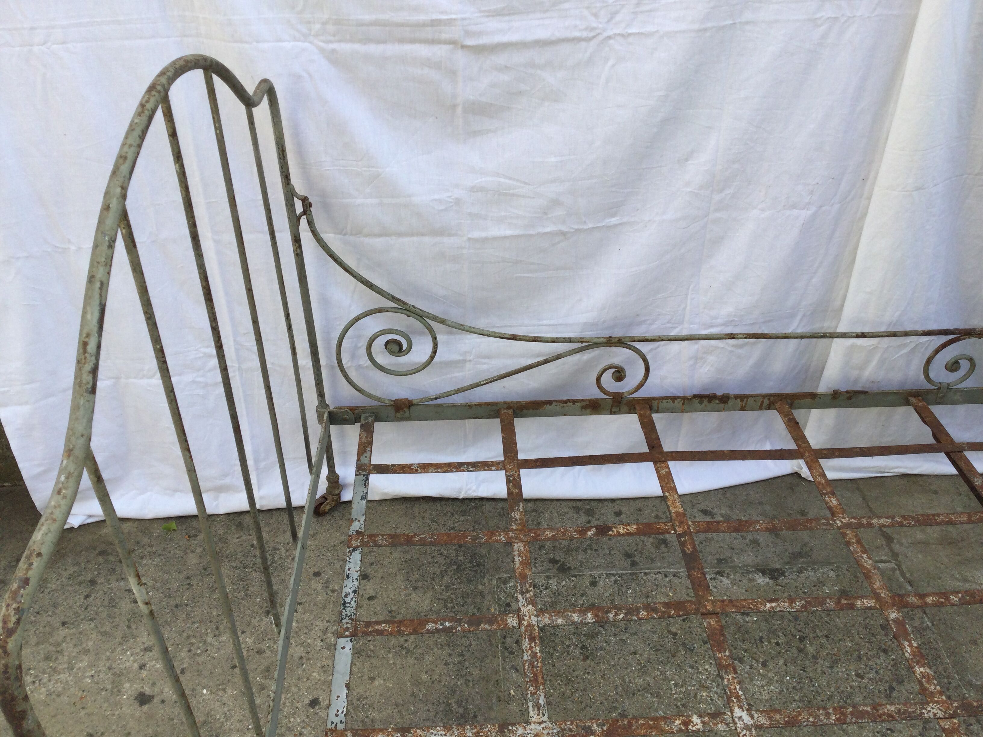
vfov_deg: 45.4
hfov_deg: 58.4
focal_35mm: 31
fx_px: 880
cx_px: 492
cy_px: 368
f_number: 2.4
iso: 25
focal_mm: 3.3
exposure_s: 1/550
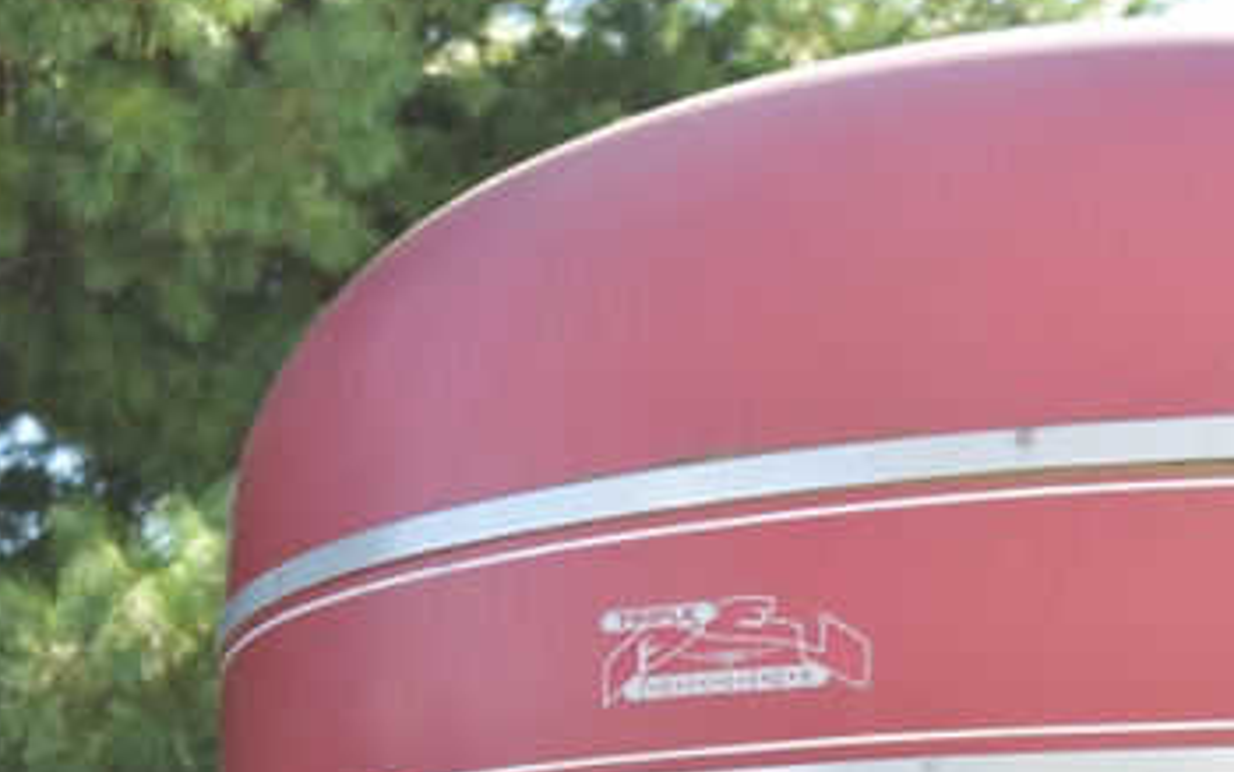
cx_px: 846
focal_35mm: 95
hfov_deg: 21.7
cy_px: 672
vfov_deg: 13.7
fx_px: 3196
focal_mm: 34
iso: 100
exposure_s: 1/100
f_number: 5.6
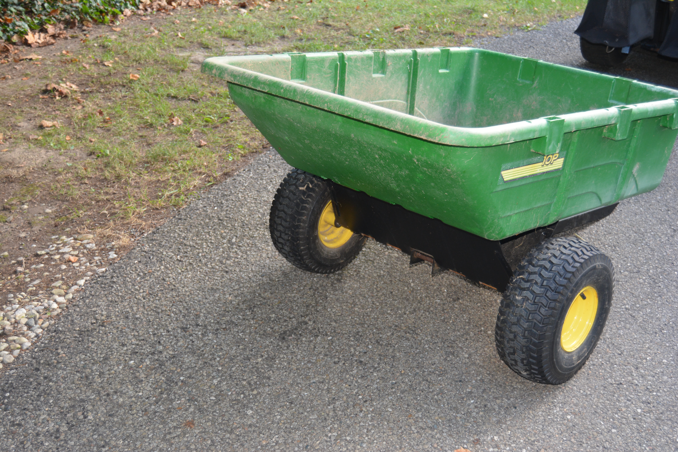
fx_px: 847
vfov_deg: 29.9
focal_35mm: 45
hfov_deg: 43.6
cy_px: 226
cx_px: 339
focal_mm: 30
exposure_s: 1/60
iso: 500
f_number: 4.2
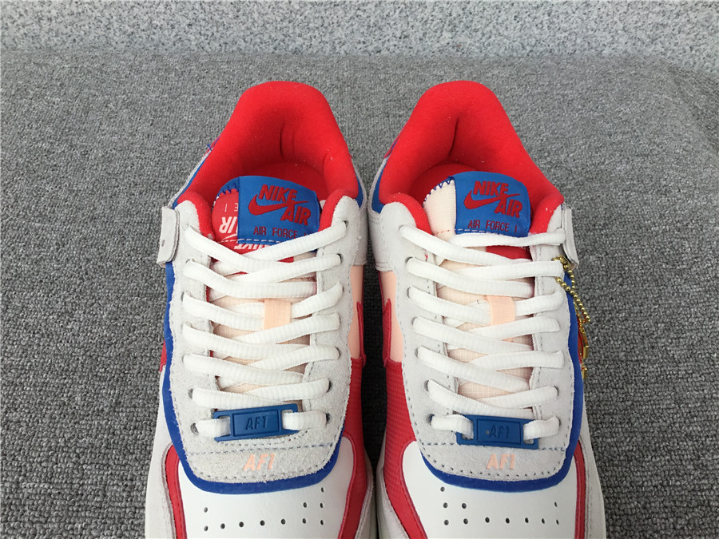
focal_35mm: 31
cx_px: 360
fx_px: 644
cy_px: 270
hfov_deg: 58.4
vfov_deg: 45.4
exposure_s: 1/310
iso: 25
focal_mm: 3.3
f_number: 2.4
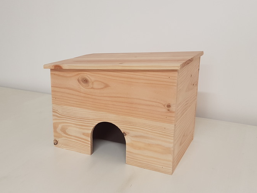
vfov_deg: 36.8
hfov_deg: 47.8
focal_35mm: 39
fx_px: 289
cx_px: 136
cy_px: 93
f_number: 1.7
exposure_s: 1/50
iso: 64
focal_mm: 4.2
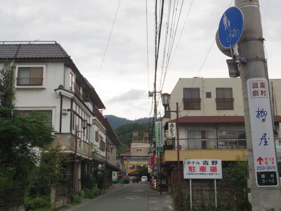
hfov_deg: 40.4
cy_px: 106
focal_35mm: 47
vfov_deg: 30.9
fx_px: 382
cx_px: 140
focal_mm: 8.5
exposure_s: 1/60
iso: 320
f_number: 8
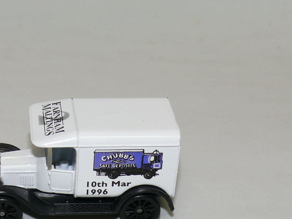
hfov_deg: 19.5
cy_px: 157
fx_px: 844
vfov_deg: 14.7
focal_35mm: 100
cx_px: 77
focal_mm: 10.2
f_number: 4
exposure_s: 1/30
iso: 100
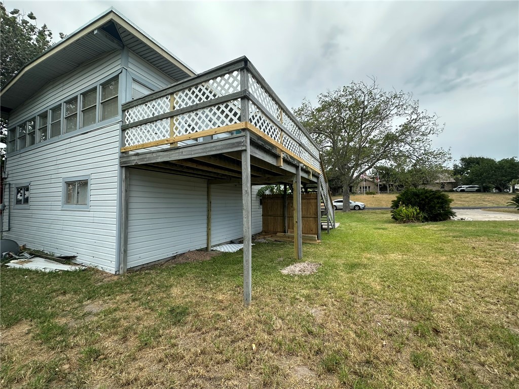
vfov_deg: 85.7
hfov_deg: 102.1
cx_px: 260
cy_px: 194
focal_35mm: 14
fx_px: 210
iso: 40
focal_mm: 2.22
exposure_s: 1/548
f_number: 2.2
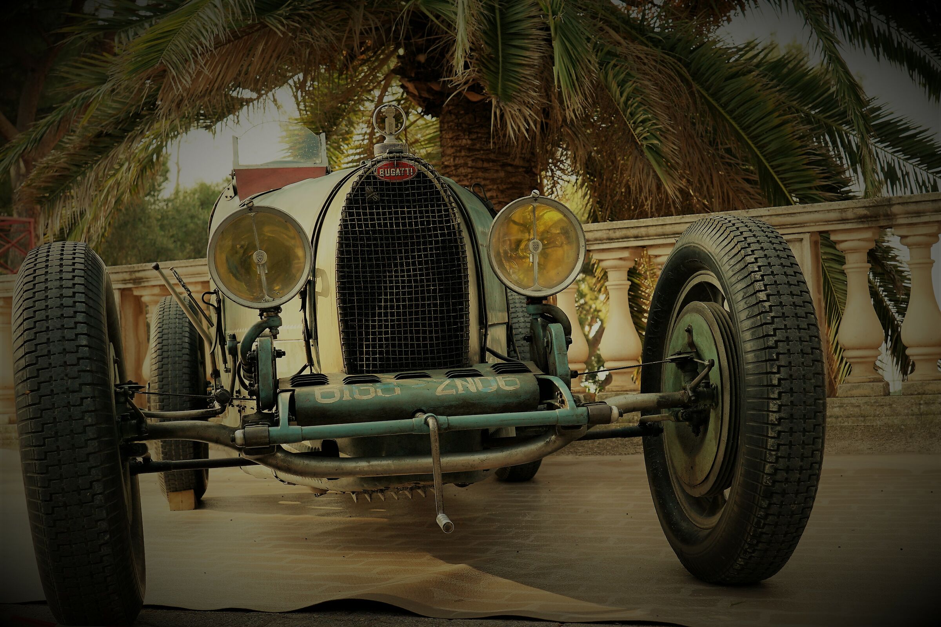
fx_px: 1333
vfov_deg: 26.5
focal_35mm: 51
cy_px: 314
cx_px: 470
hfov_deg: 38.9
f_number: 6.3
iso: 125
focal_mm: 34
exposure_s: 1/160
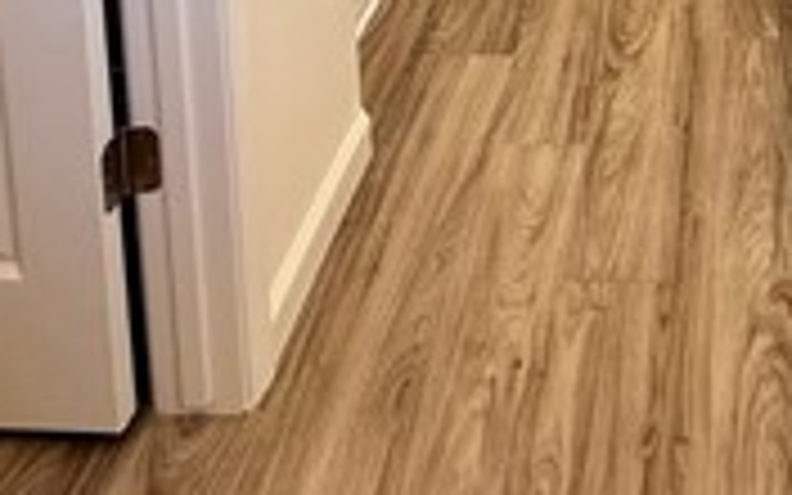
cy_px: -436
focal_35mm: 54
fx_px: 1166
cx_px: 724
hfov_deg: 35.2
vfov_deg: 18.1
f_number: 2.2
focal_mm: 2.22
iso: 160
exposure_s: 1/120
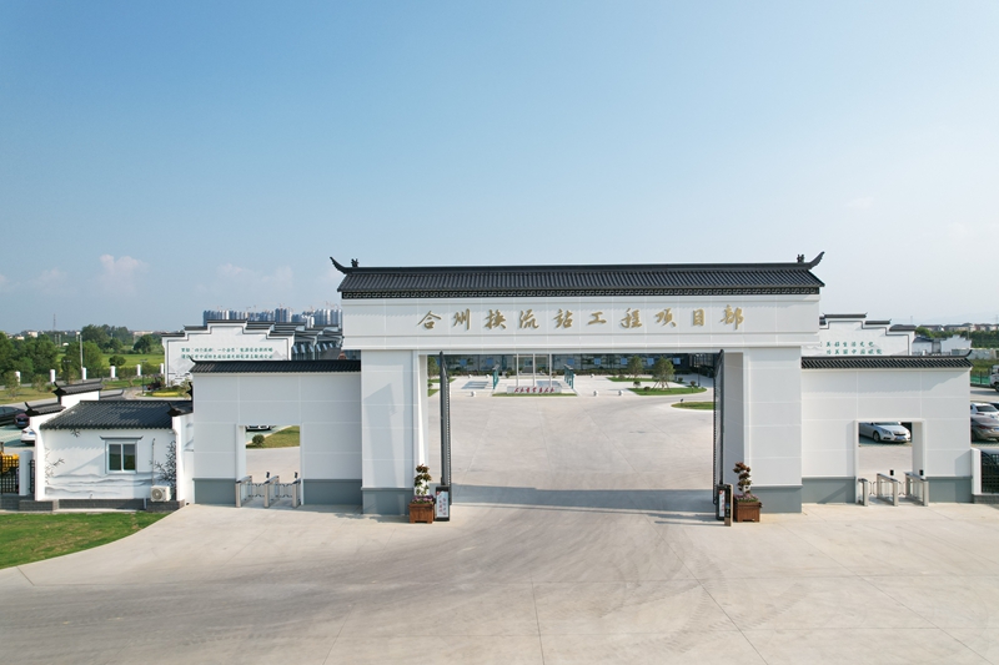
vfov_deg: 57.2
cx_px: 500
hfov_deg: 78.6
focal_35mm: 22
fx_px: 610
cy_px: 332
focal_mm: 8.38
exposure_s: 1/1500
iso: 100
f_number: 2.8
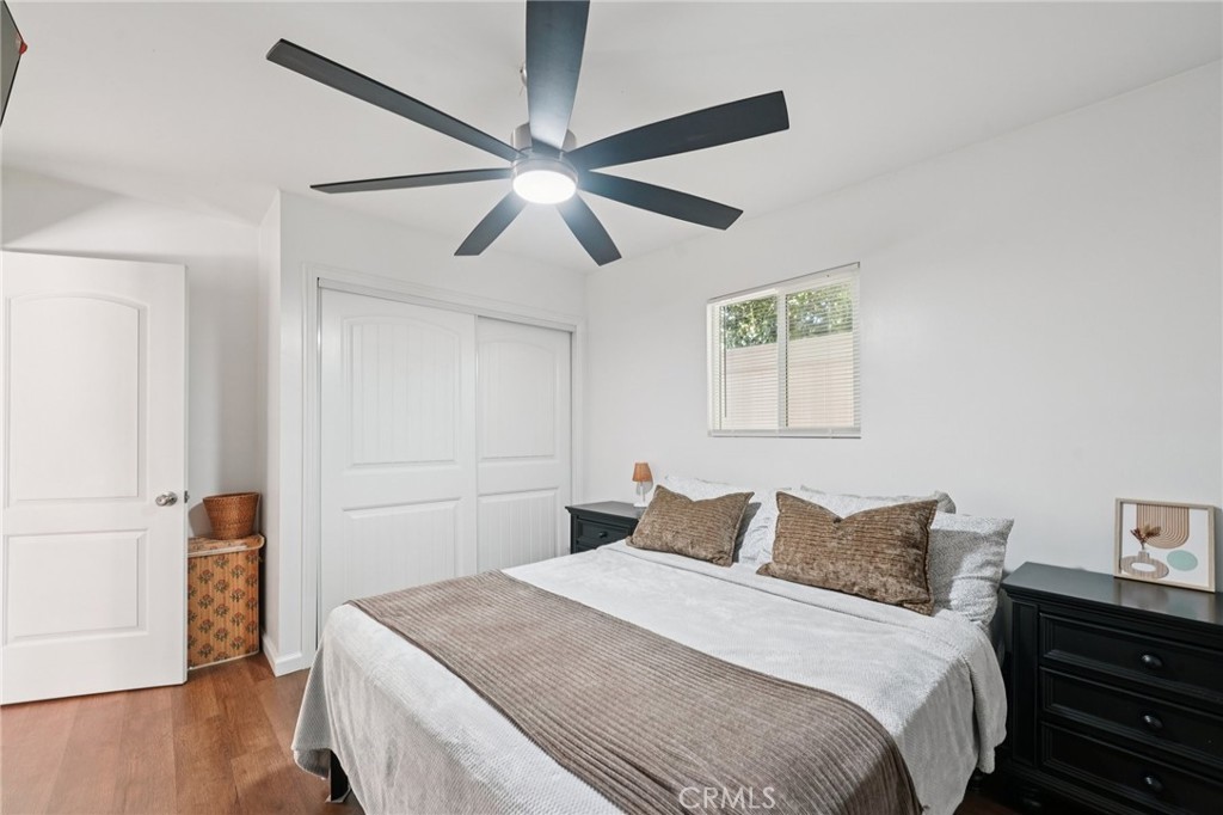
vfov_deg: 81.2
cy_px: 408
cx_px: 612
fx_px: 475
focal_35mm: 14
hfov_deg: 104.3
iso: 400
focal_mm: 14
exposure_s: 1/6
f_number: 8
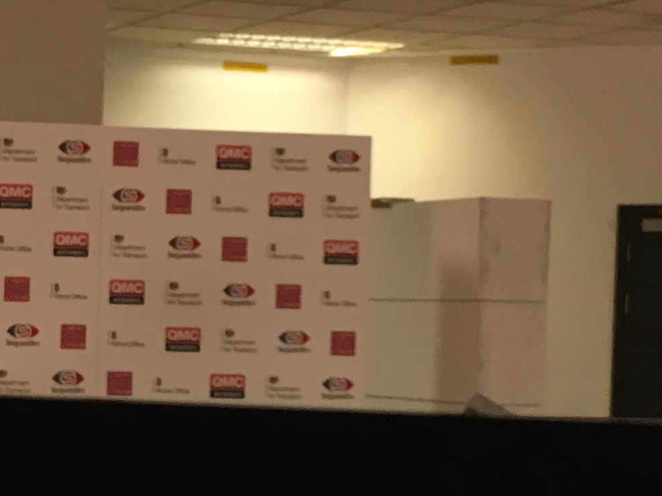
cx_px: 31
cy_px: 375
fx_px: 2275
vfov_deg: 12.4
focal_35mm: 119
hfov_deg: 16.3
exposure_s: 1/33
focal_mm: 4.15
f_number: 2.2
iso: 40
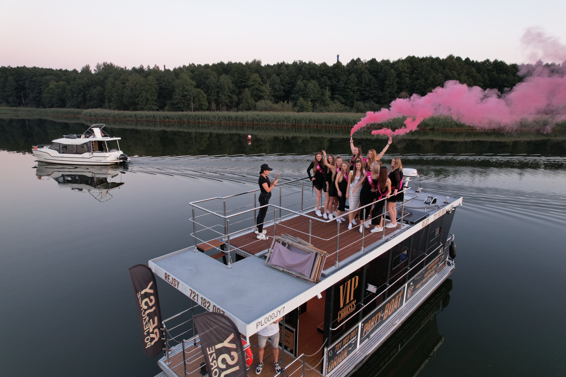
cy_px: 188
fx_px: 346
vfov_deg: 57.2
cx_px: 283
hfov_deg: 78.6
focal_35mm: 22
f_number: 2.8
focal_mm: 8.38
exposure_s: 1/40
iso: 110
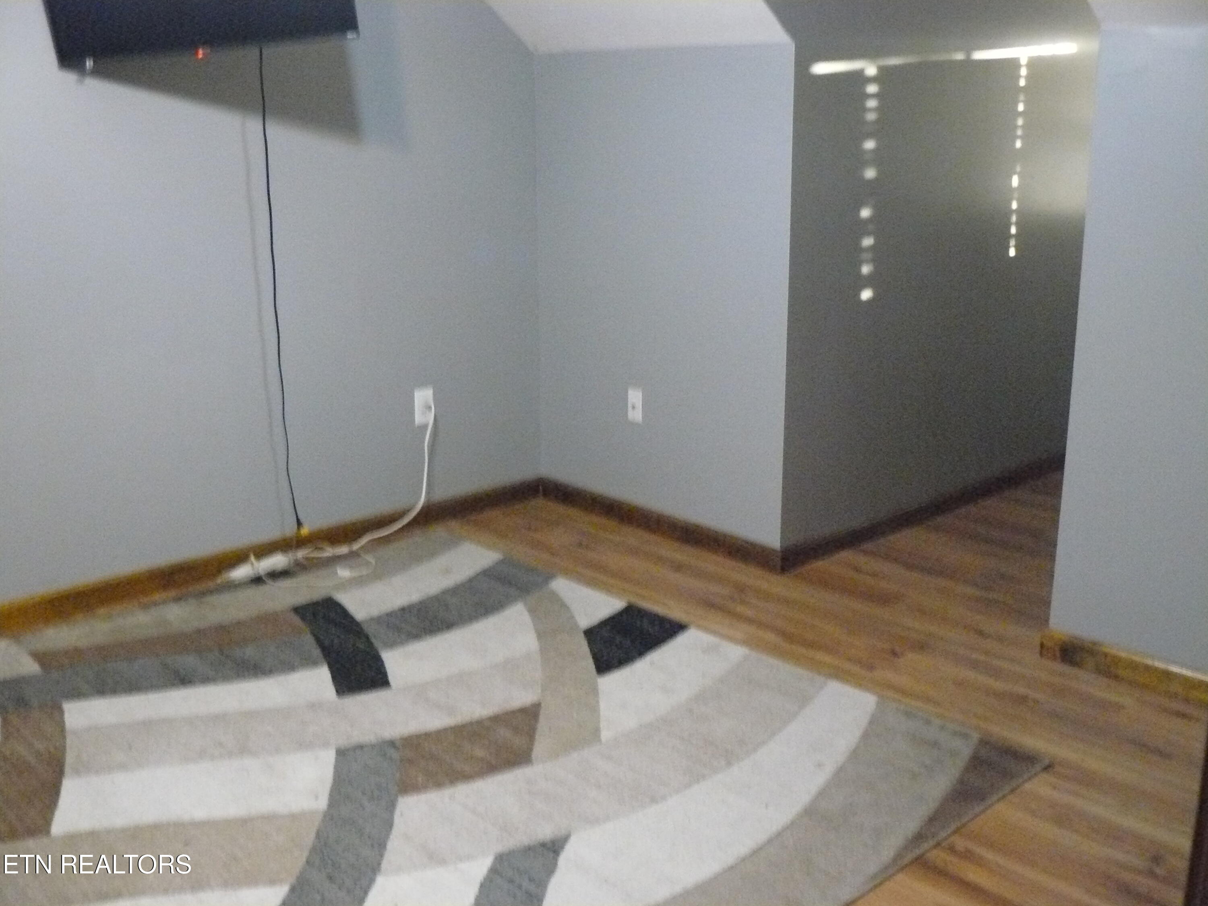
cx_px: 604
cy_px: 453
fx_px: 1256
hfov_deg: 51.4
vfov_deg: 39.7
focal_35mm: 36
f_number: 2.8
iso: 800
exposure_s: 1/25
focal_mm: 6
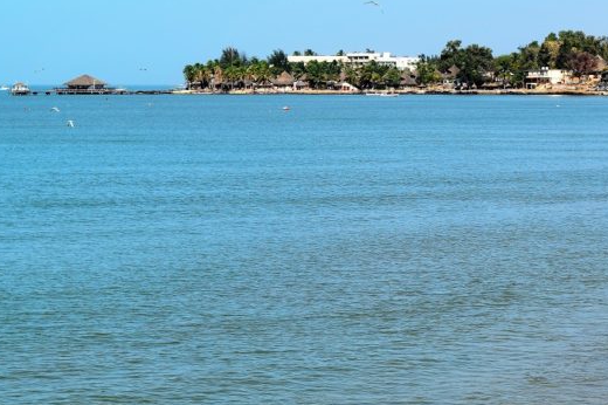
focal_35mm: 122
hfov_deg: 16.8
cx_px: 398
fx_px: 2055
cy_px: 219
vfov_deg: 11.2
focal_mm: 55
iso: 200
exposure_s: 1/400
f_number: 10
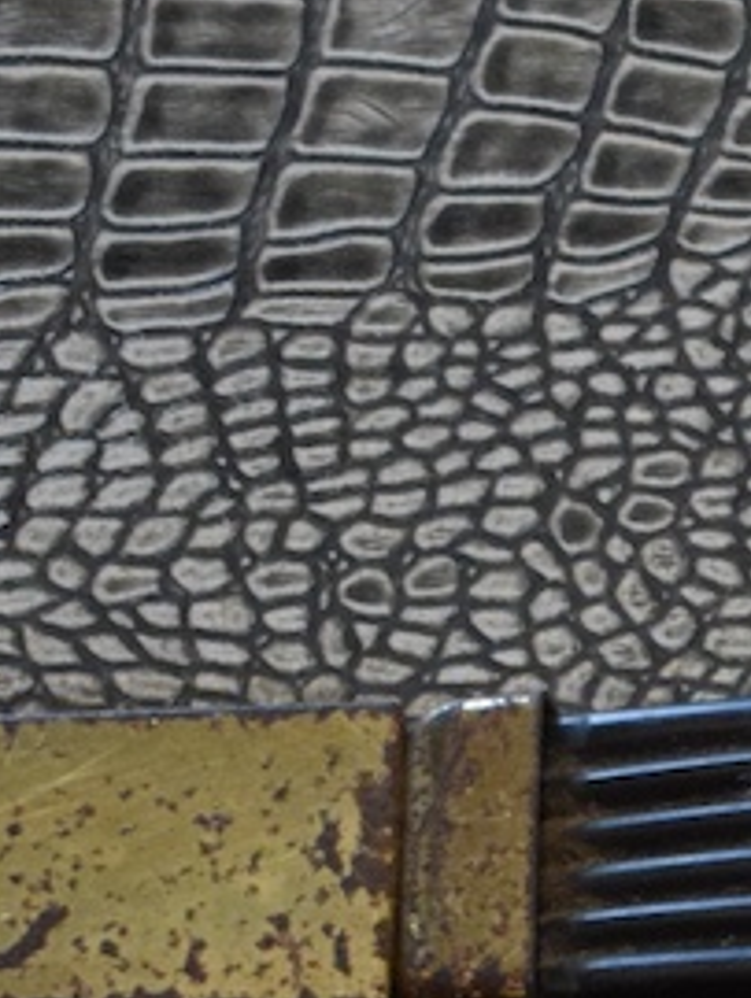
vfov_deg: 7.7
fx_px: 7394
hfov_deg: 5.6
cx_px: 1676
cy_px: 1101
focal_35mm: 256
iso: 2200
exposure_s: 1/60
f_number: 4.5
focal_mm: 32
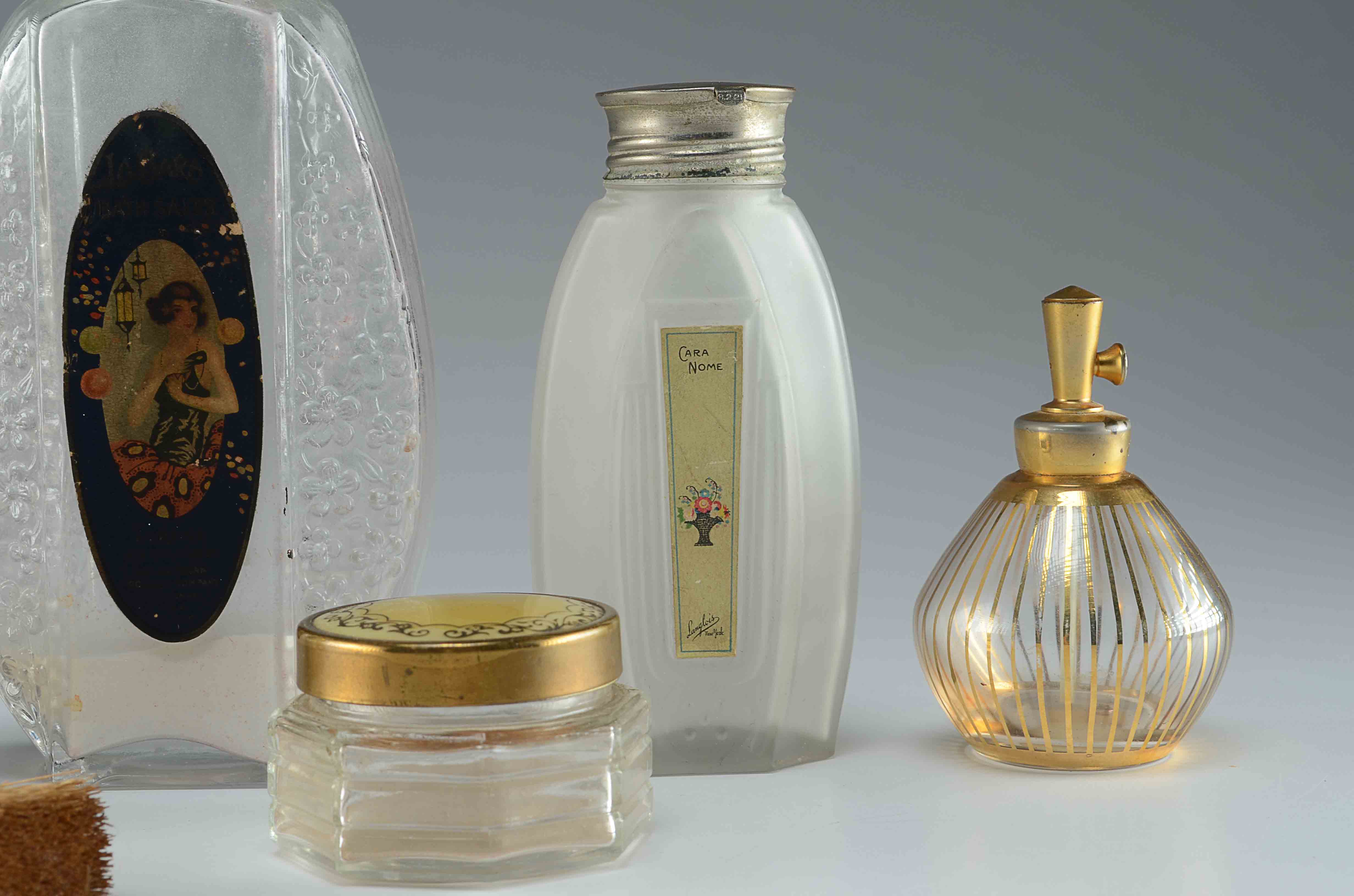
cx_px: 677
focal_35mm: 72
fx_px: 2702
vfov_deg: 18.8
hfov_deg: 28.1
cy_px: 448
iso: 100
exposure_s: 1/80
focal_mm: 48
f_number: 13
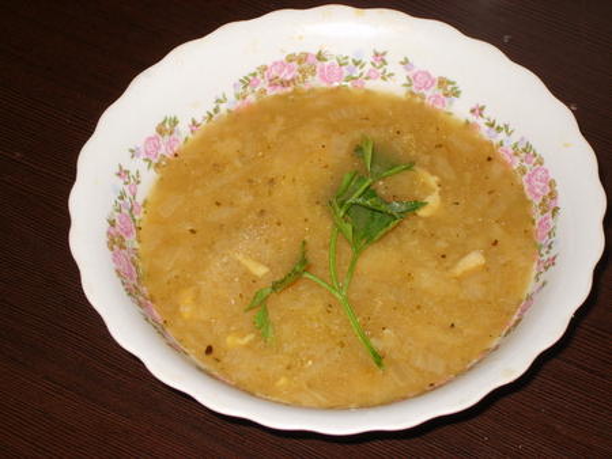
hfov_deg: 18.7
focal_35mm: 105
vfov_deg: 14.1
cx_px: 306
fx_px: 1857
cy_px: 230
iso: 100
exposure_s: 1/60
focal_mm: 22.2
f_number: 5.1
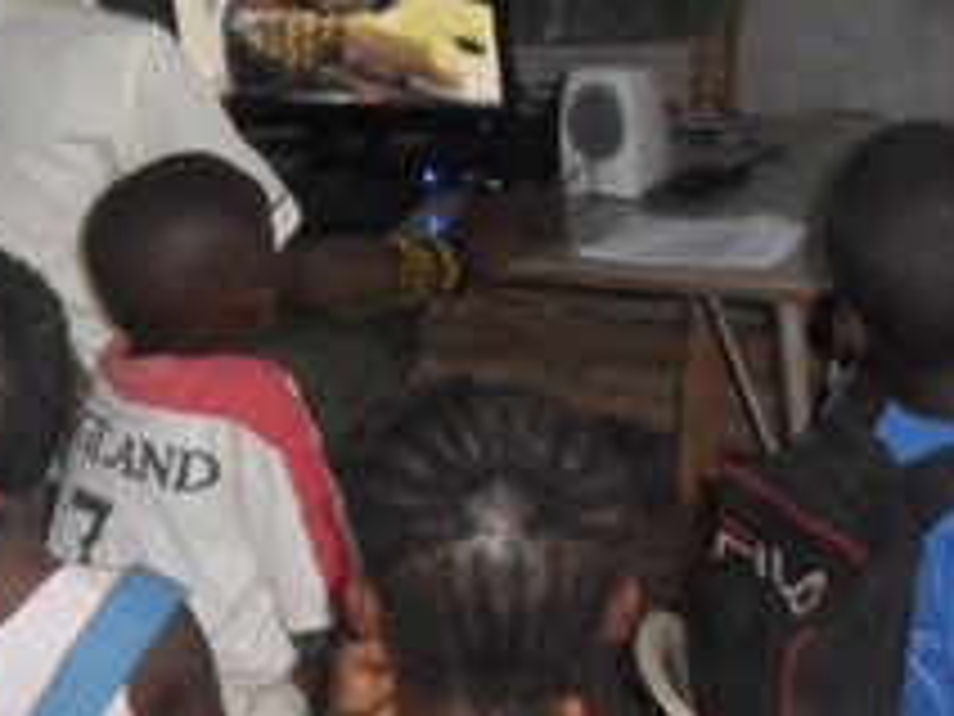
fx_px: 2866
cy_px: 484
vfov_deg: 14.2
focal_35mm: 104
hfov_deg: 18.5
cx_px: 50
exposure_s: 1/45
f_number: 4.5
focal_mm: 7.8
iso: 400
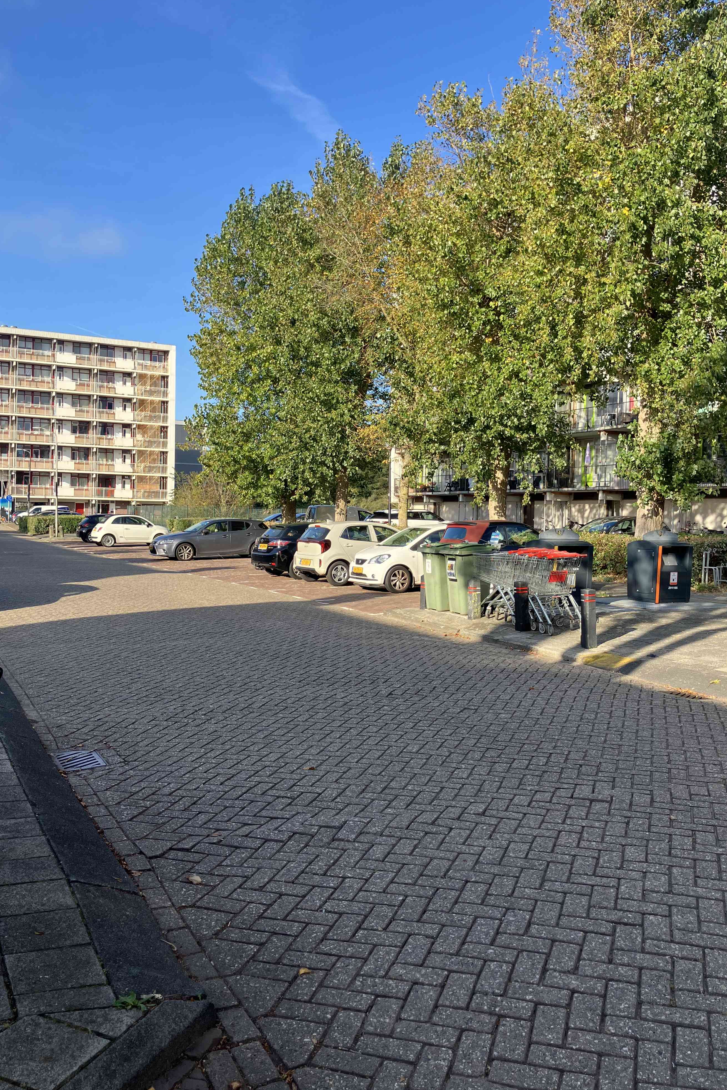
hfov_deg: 43.6
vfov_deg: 61.9
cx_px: 380
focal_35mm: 30
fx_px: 909
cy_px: 544
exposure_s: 1/759
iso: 32
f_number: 1.8
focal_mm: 3.99
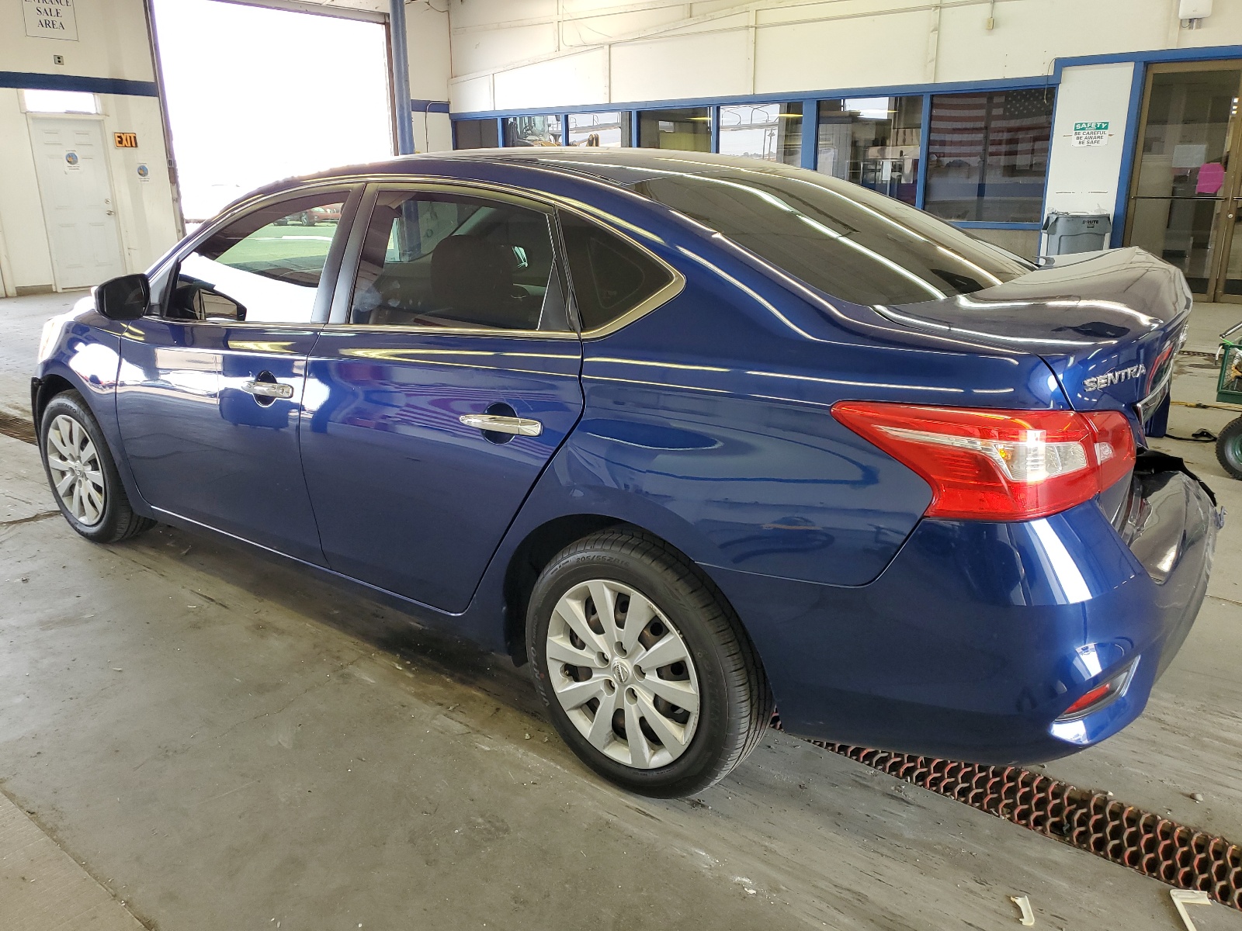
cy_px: 466
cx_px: 621
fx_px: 933
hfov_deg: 67.3
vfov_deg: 53.1
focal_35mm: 26
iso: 73
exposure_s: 1/120
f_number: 1.5
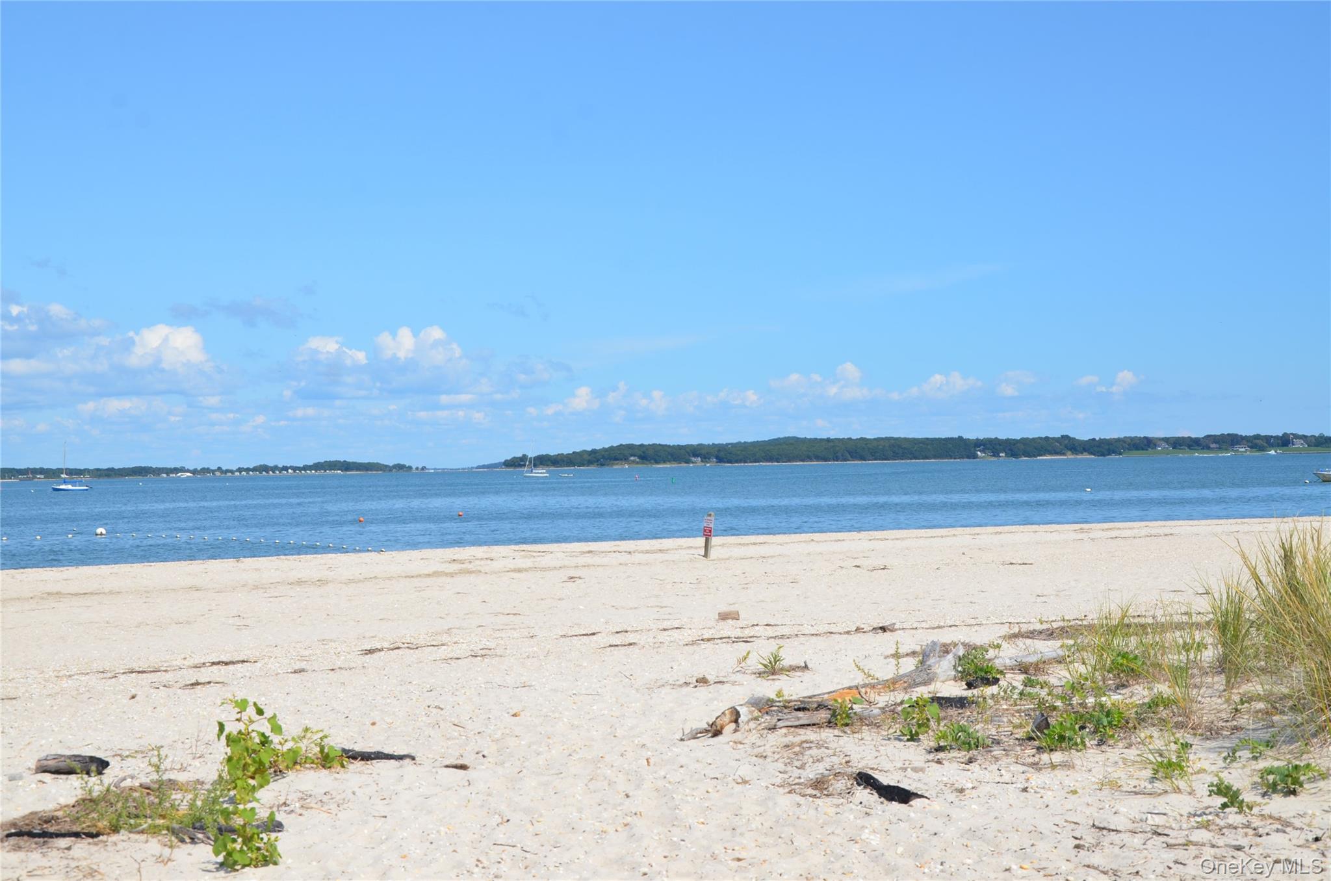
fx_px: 1937
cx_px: 666
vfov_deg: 25.6
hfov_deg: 37.9
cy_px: 440
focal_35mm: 52
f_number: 10
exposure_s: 1/400
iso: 200
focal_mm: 35
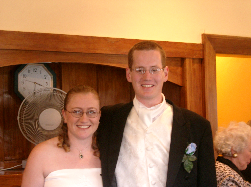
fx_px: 629
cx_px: 126
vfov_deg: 16.9
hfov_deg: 22.6
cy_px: 94
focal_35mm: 87
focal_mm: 17.7
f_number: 4.2
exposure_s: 1/10
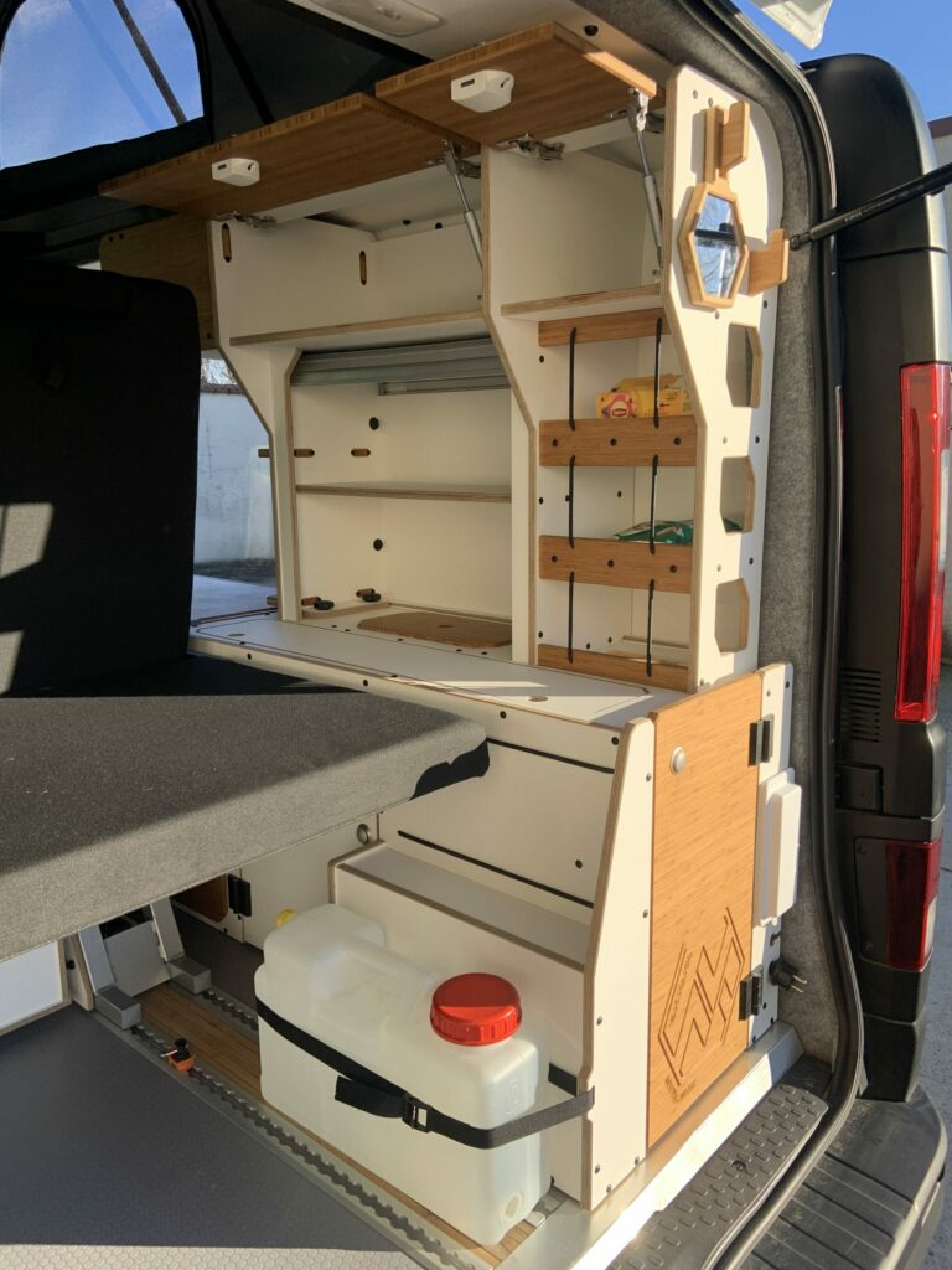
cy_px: 635
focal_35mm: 26
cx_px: 476
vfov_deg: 67.3
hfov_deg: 53.1
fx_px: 953
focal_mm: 4.25
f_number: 1.8
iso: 25
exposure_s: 1/651
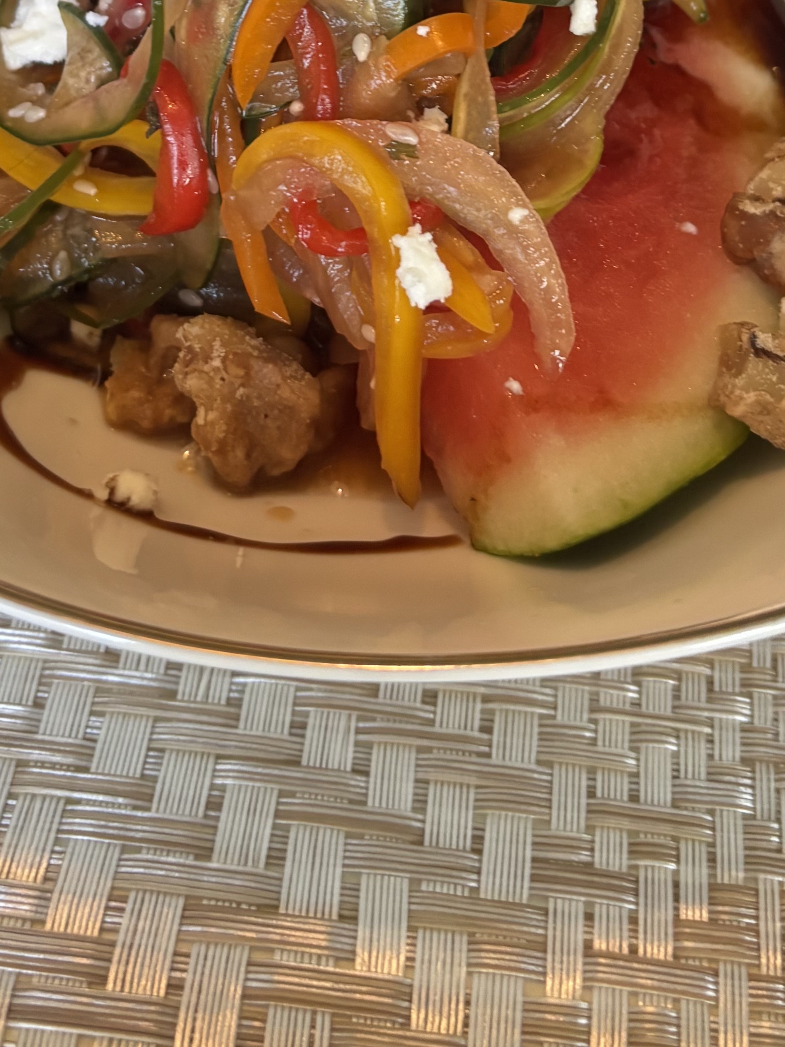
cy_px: -57
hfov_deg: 24.8
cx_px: 390
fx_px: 1784
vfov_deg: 29.9
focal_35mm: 59
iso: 400
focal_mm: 5.96
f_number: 1.6
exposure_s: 1/40
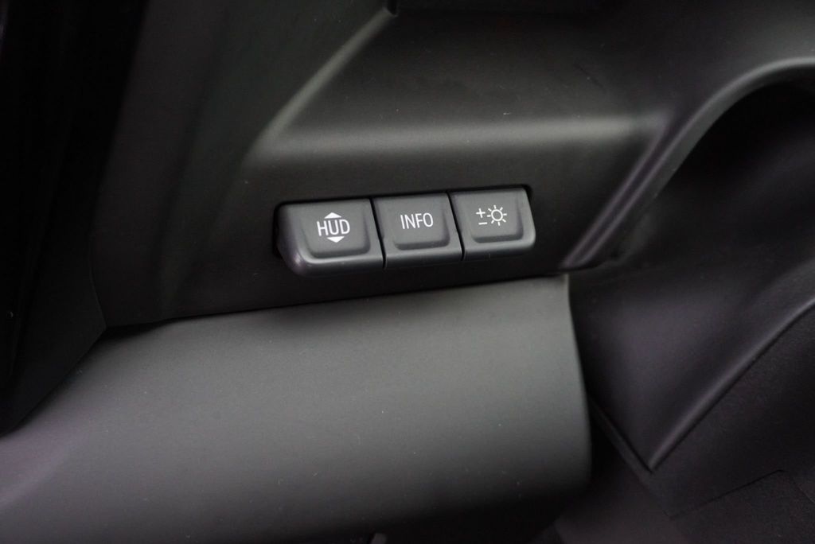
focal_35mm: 33
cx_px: 408
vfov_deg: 40.0
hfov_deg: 57.2
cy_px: 272
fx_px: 747
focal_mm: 22
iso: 2500
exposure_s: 1/800
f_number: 4
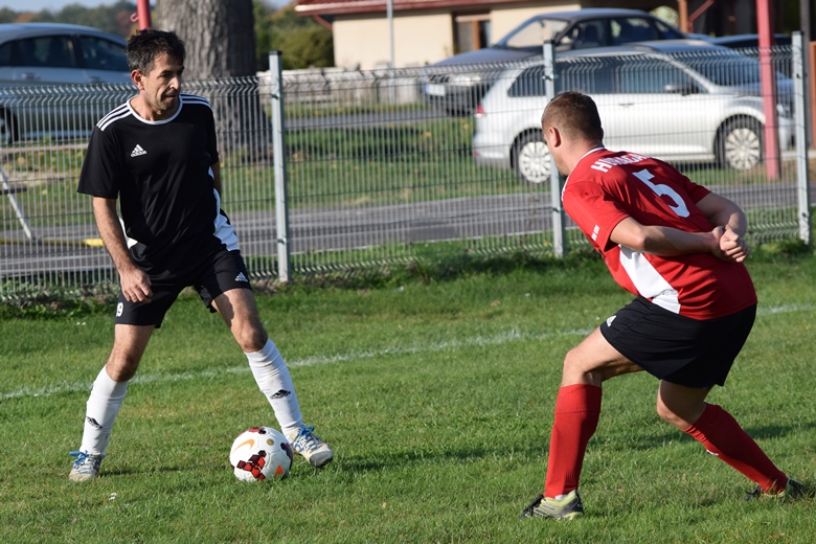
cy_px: 272
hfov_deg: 10.2
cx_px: 408
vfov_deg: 6.8
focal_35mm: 202
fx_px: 4590
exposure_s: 1/1600
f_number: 6.3
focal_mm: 135
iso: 400
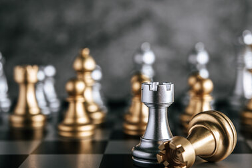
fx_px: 602
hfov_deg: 23.6
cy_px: 88
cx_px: 159
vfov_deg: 15.9
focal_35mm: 86
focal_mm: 60
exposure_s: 1/160
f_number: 8
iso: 800
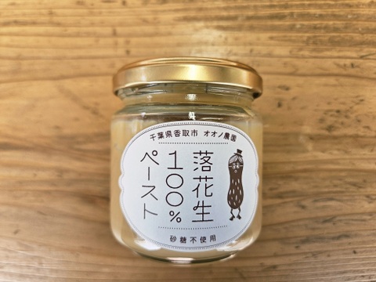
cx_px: 188
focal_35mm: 23
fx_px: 250
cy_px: 141
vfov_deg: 58.9
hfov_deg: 73.9
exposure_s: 1/192
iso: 100
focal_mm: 5.4
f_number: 1.8
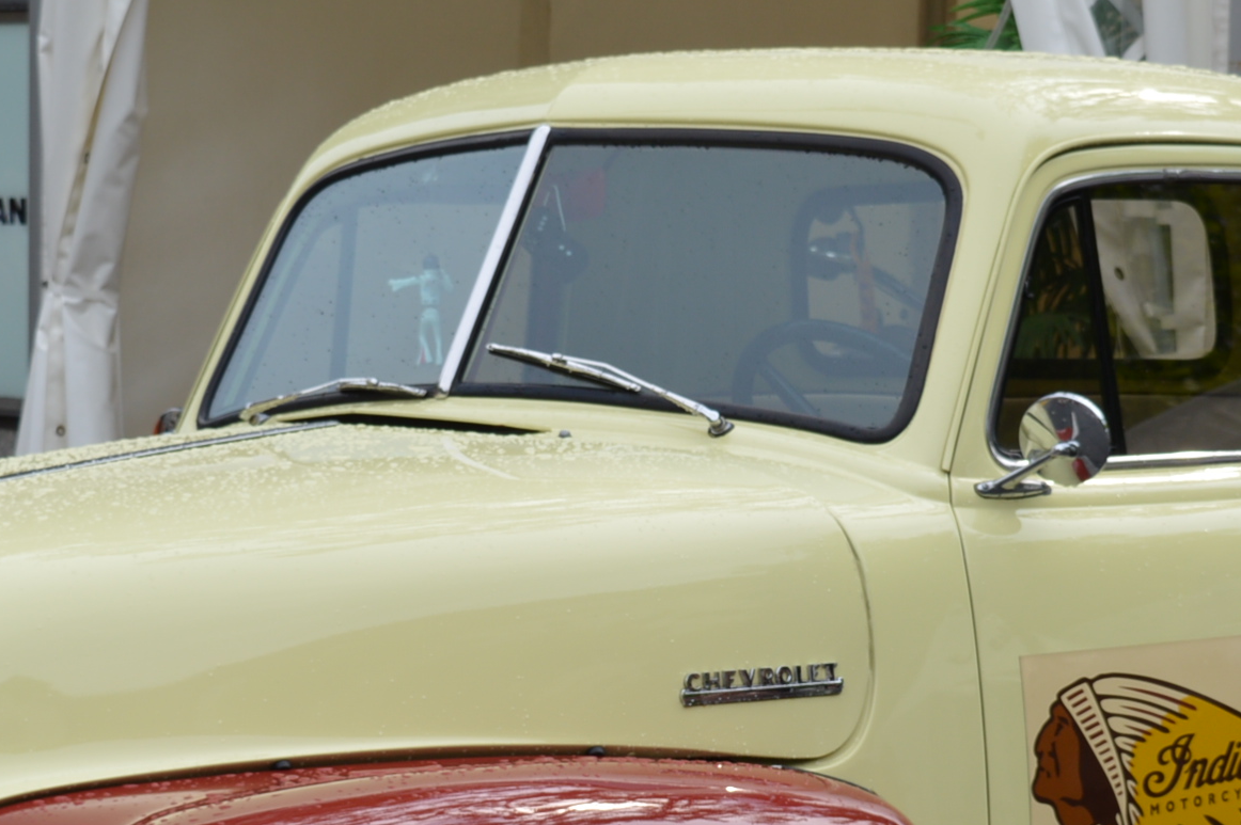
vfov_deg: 10.3
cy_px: 682
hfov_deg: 15.5
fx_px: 4547
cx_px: 789
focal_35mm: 132
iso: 100
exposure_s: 1/200
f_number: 7.1
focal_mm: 34
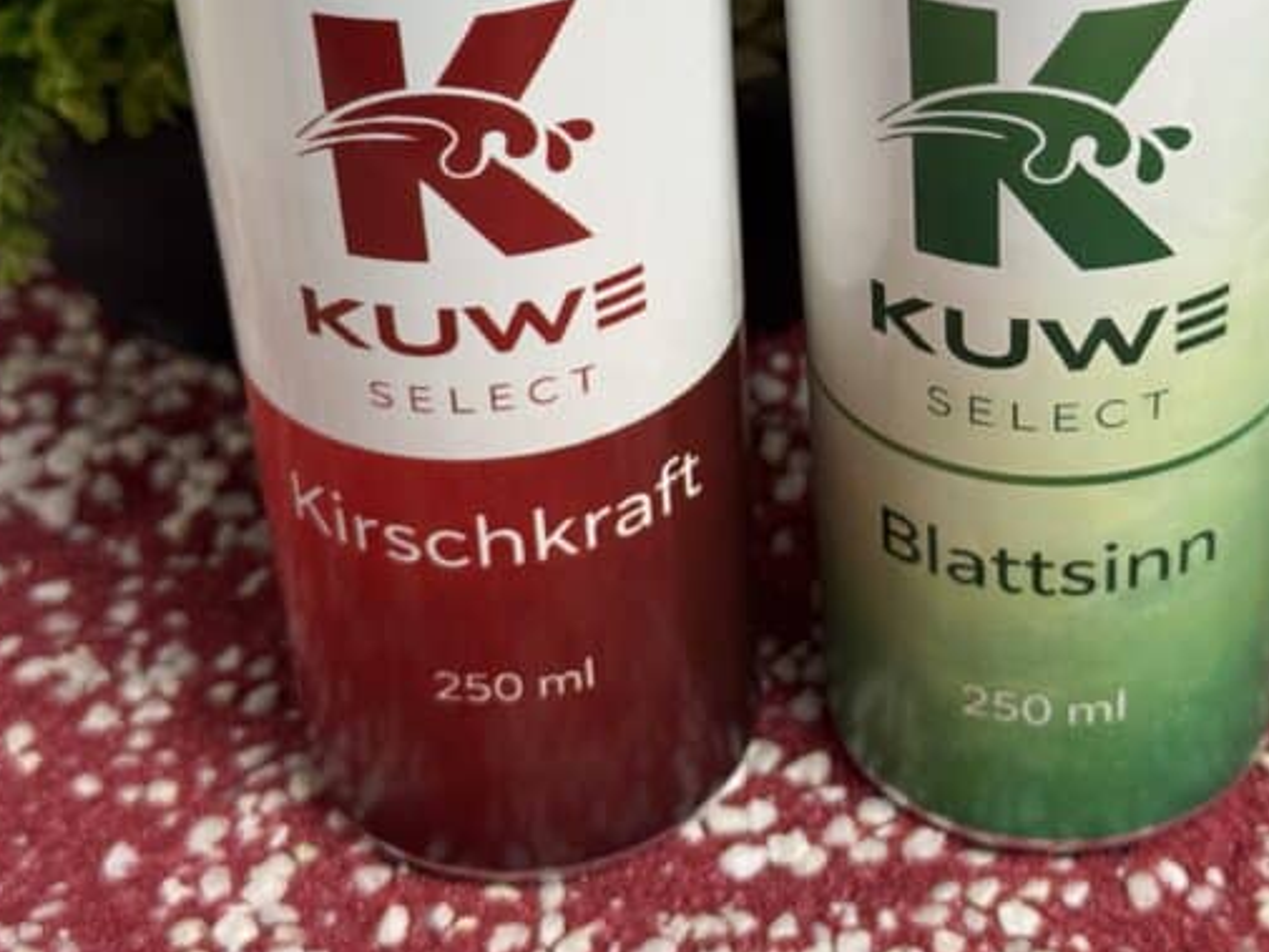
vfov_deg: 20.0
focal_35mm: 73
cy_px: 239
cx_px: 807
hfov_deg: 26.6
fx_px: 2677
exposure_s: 1/100
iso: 100
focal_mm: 6.76
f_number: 1.78
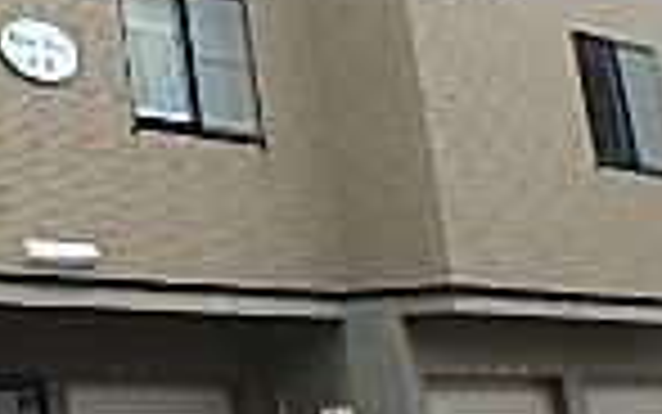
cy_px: -140
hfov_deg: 17.5
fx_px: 1751
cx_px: -518
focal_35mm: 97
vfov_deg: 13.0
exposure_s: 1/640
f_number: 3.5
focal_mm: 3.7
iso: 125
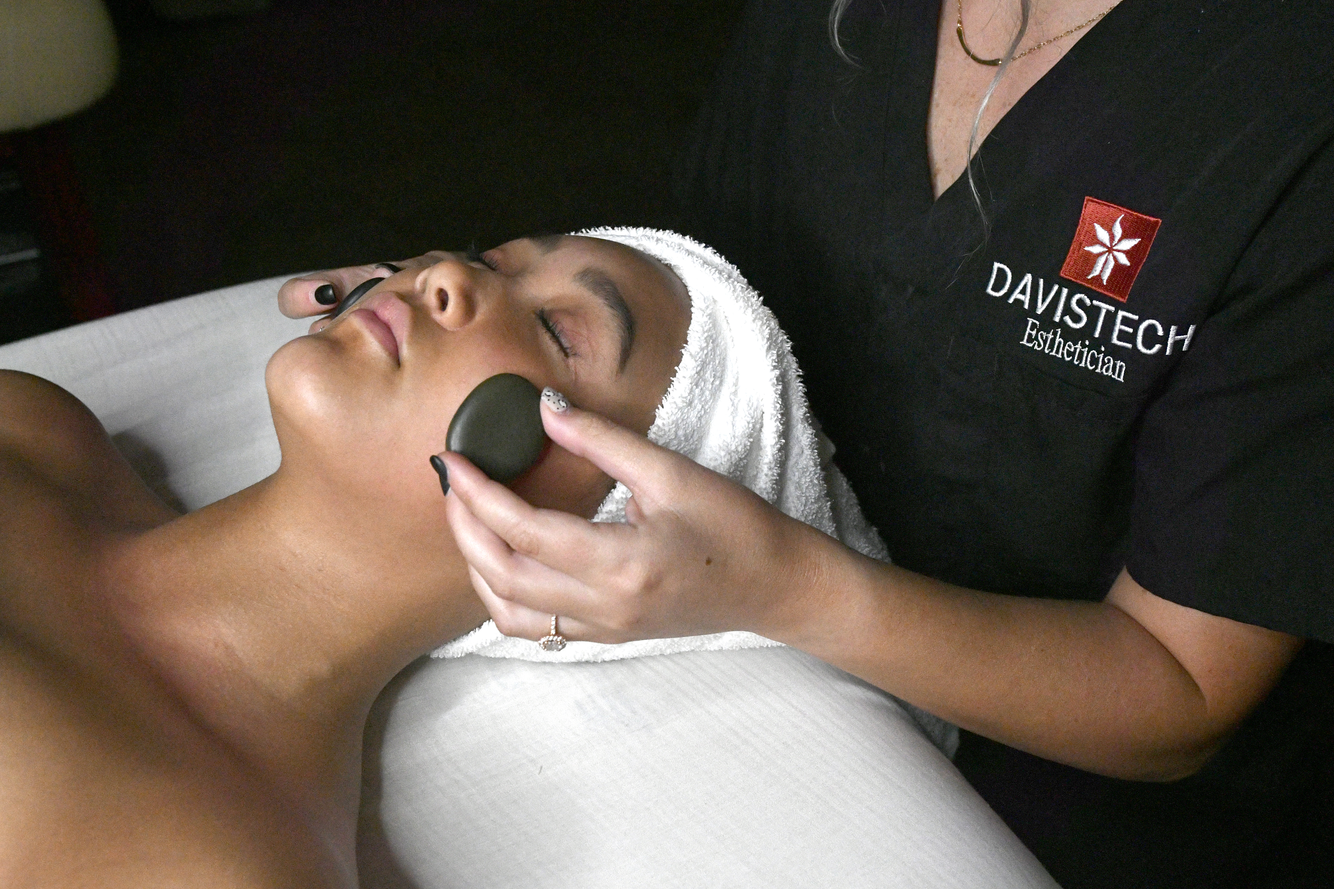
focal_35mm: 37
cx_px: 651
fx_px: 1371
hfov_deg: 51.9
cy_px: 443
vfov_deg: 35.9
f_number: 4.5
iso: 3200
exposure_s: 1/640
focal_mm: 24
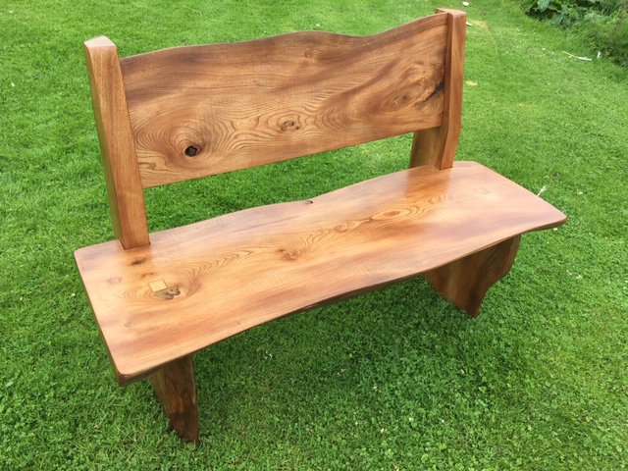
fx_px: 526
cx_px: 314
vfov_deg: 48.2
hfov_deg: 61.7
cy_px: 236
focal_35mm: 29
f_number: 2.2
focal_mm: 4.15
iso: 25
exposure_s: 1/384
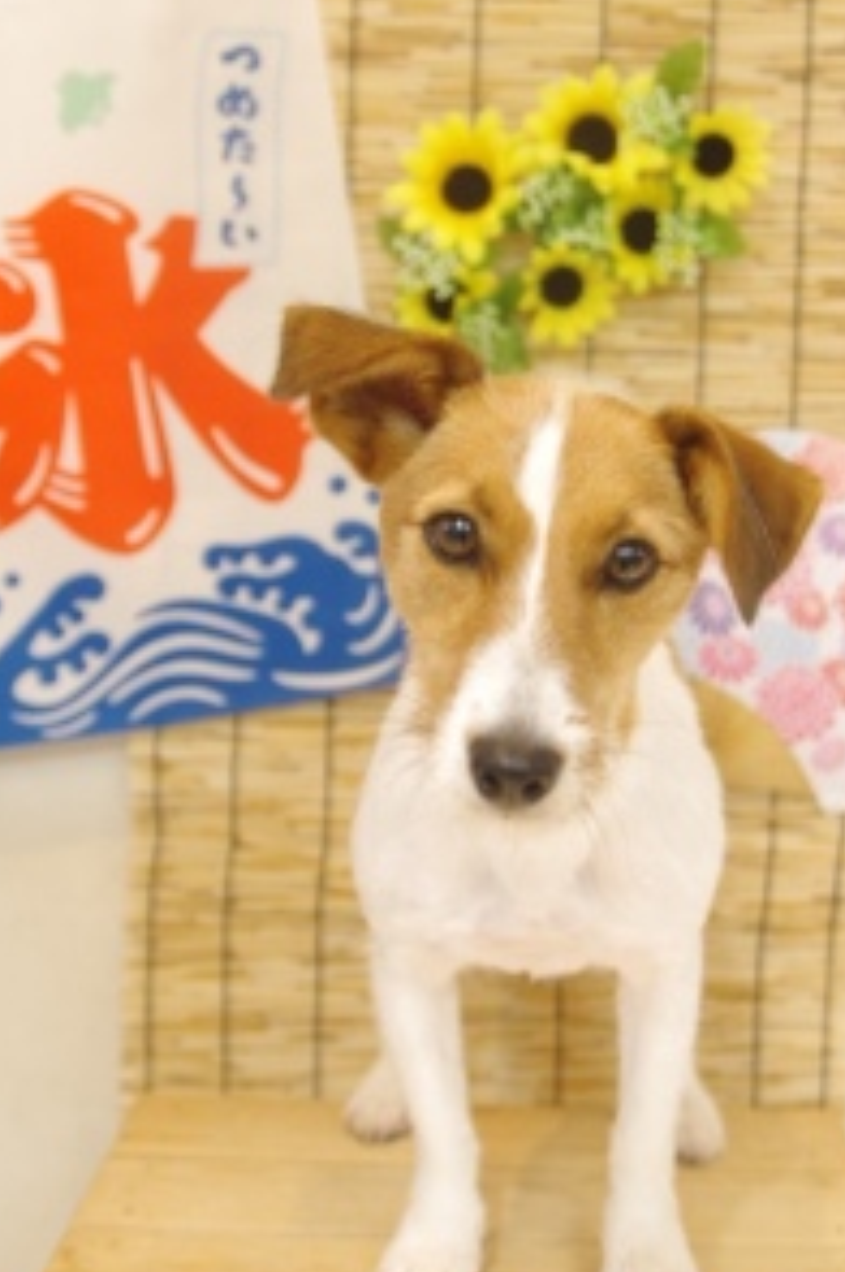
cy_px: 543
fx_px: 2011
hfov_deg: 23.6
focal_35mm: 57
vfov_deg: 35.0
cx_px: 548
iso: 640
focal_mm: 28
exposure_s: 1/50
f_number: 2.8
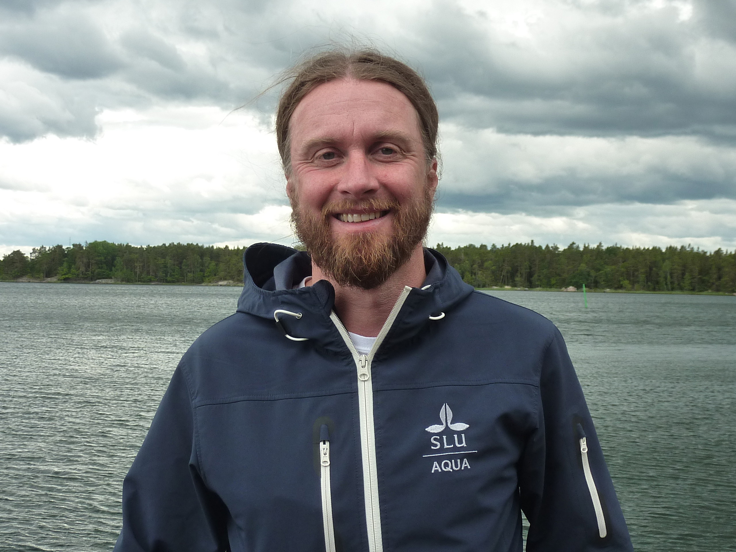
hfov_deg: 35.5
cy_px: 276
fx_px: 1148
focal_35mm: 54
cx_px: 368
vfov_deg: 27.0
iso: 125
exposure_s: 1/250
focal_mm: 6.1
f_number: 4
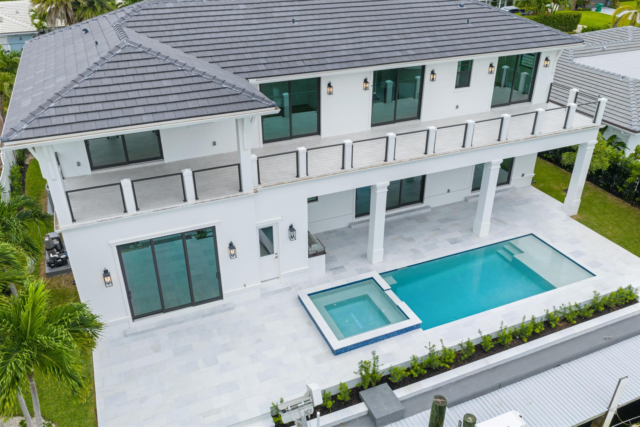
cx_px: 320
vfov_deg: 46.4
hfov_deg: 65.5
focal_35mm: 28
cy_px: 214
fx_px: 498
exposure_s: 1/60
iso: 100
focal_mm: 14.45
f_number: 5
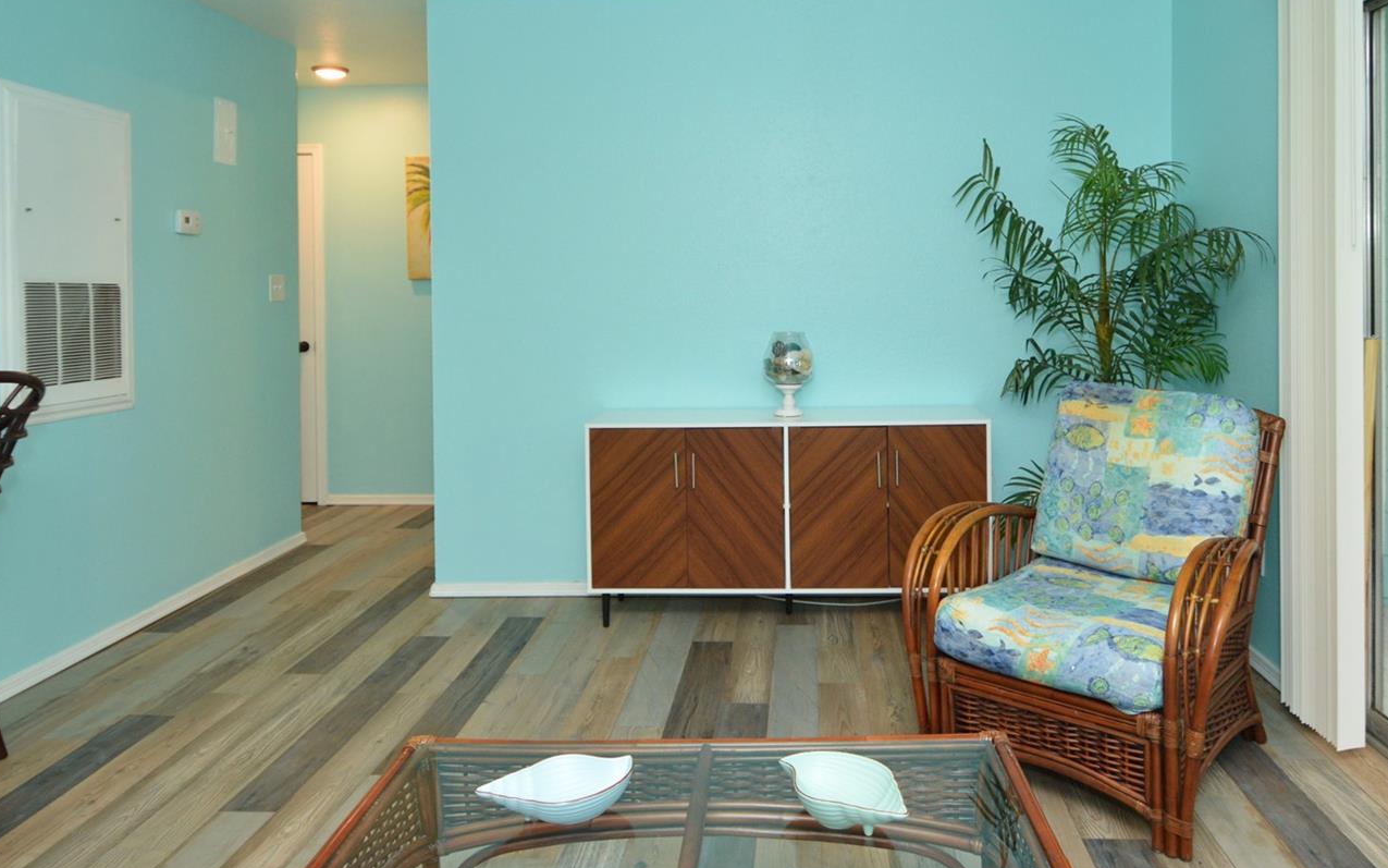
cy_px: 309
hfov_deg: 77.0
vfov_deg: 52.3
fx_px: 870
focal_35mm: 23
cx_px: 751
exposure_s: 1/60
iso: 500
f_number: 4
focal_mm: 12
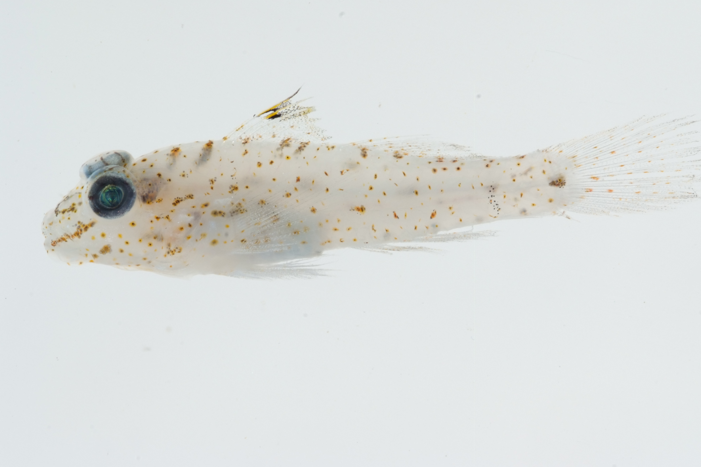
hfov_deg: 11.5
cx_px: 383
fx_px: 3485
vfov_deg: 7.7
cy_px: 213
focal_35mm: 179
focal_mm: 105
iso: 200
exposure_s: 1/60
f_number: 29
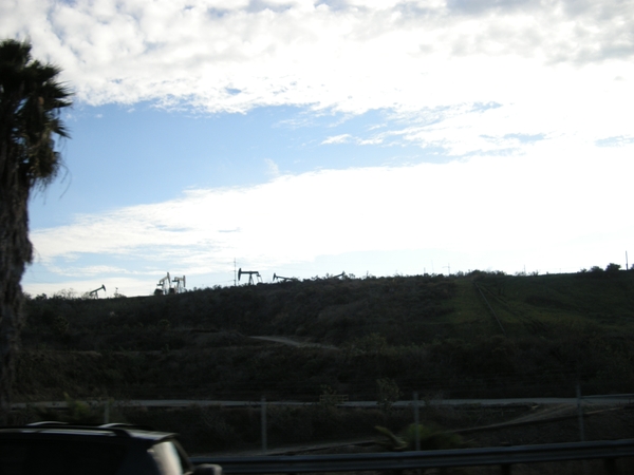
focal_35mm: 37
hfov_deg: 50.1
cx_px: 317
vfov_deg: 38.7
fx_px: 678
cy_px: 238
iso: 96
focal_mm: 7.9
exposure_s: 1/250
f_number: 2.8
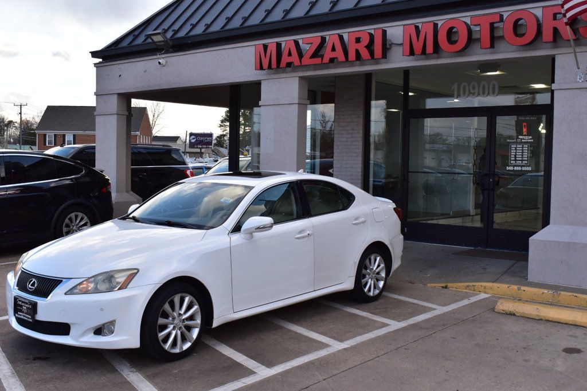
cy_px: 196
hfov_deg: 47.9
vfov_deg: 33.0
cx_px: 294
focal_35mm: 40
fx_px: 660
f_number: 10
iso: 400
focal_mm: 27
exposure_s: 1/200
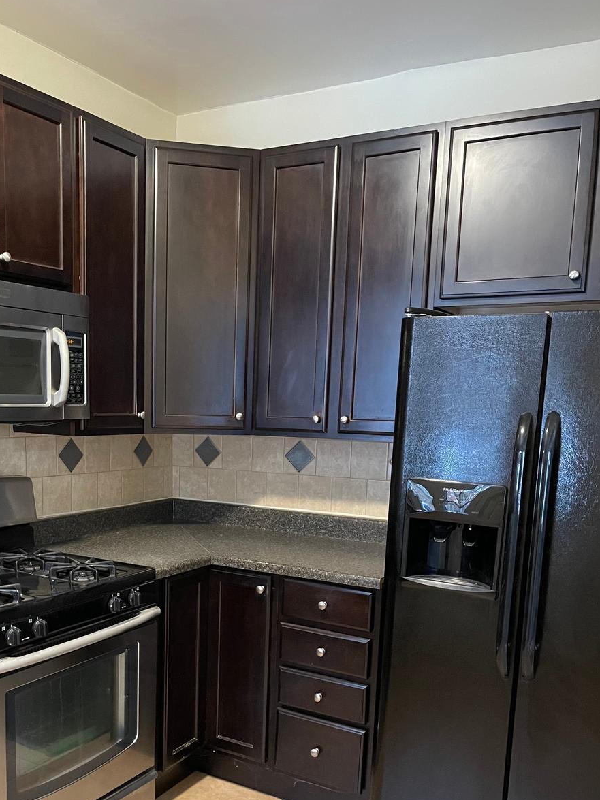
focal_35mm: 34
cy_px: 504
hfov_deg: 41.4
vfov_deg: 53.3
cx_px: 211
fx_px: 786
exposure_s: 1/30
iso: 640
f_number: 1.6
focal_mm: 5.1
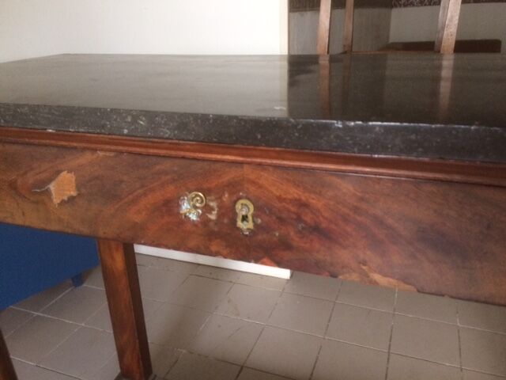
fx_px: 424
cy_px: 190
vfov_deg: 48.2
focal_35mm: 29
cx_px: 253
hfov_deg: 61.7
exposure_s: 1/33
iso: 250
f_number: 2.2
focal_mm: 4.15
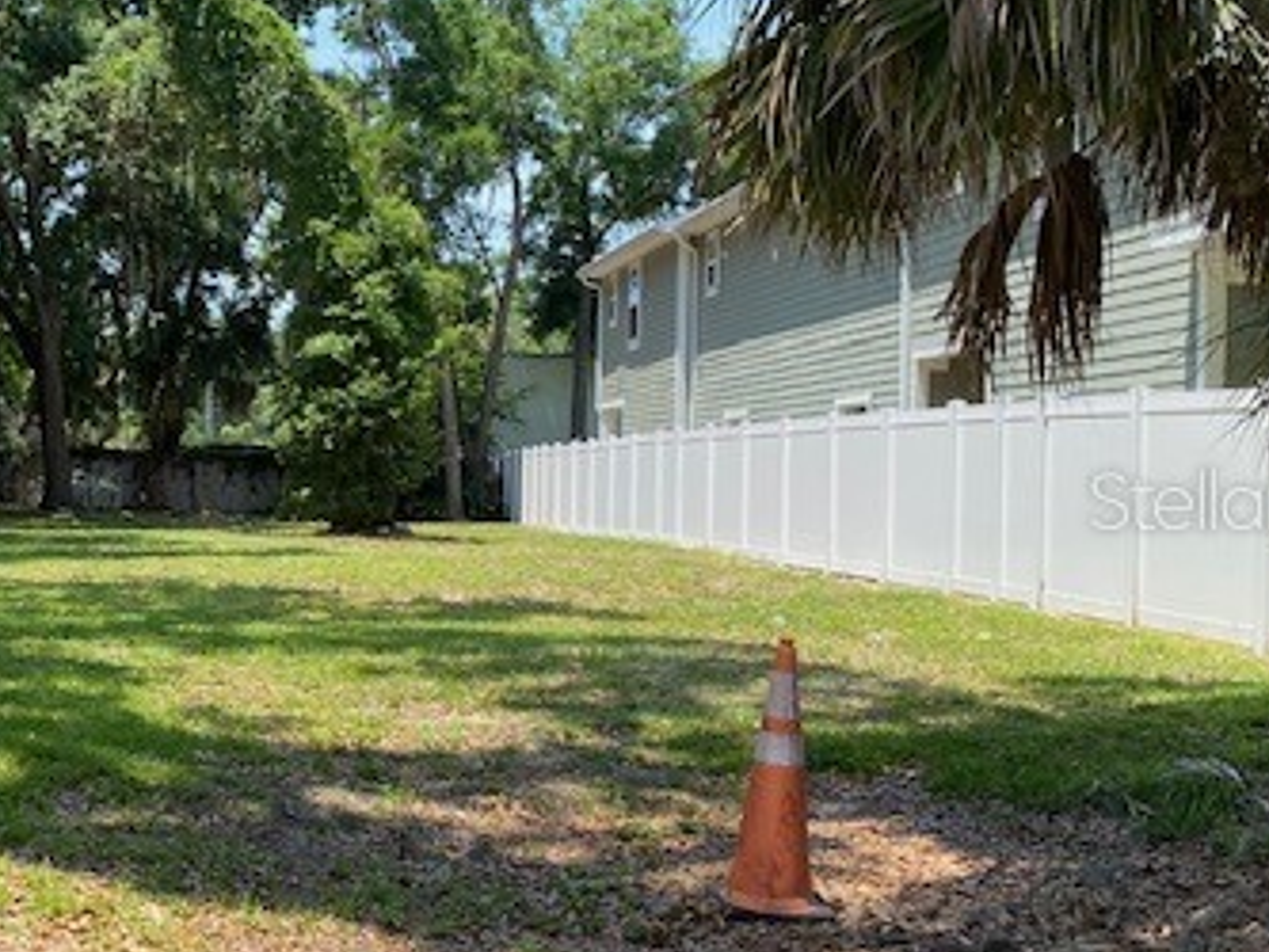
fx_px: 1834
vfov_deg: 29.1
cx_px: 229
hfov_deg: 36.7
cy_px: 499
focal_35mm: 50
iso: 32
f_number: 1.8
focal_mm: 4.25
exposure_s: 1/990
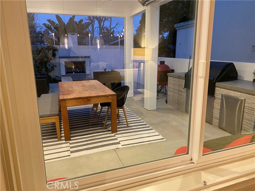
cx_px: 128
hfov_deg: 67.3
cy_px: 96
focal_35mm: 26
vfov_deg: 53.1
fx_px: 192
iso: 640
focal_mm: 4.25
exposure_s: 1/40
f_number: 1.8
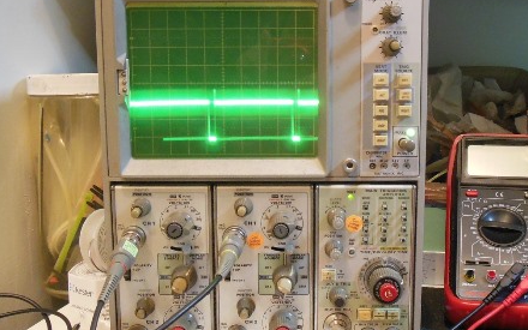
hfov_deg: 68.4
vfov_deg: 46.0
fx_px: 389
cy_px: 169
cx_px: 264
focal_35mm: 27
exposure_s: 1/13
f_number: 3.2
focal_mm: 4.5
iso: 400
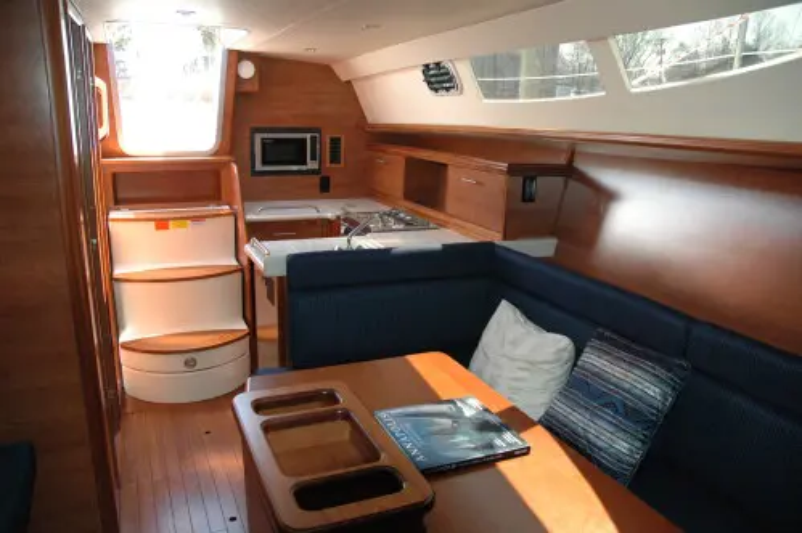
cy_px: 266
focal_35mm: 27
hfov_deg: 67.4
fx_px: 601
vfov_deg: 47.9
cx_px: 401
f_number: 4.5
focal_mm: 18
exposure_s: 1/400
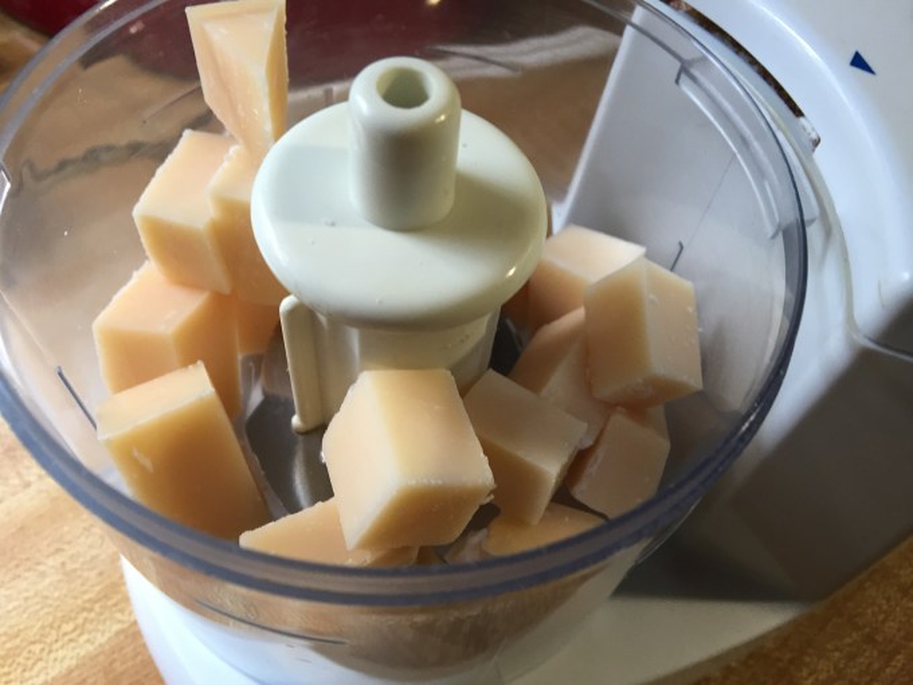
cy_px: 342
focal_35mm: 29
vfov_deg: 48.2
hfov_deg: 61.7
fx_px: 765
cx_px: 456
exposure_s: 1/30
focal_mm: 4.15
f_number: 2.2
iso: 80
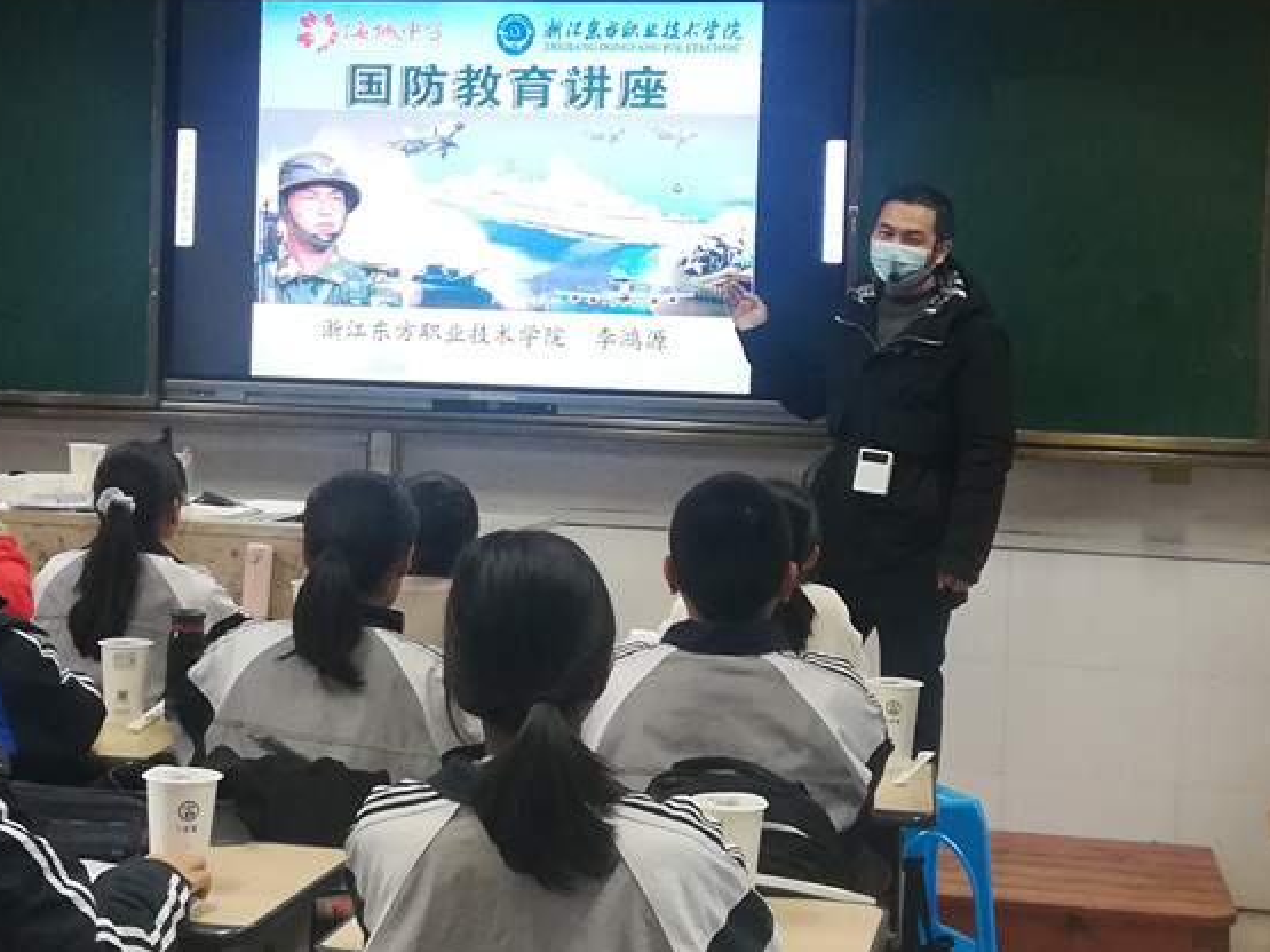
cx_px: 551
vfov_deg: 23.6
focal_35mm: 62
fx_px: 2274
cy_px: 332
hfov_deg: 31.2
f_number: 2.2
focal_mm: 3.83
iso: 160
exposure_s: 1/30
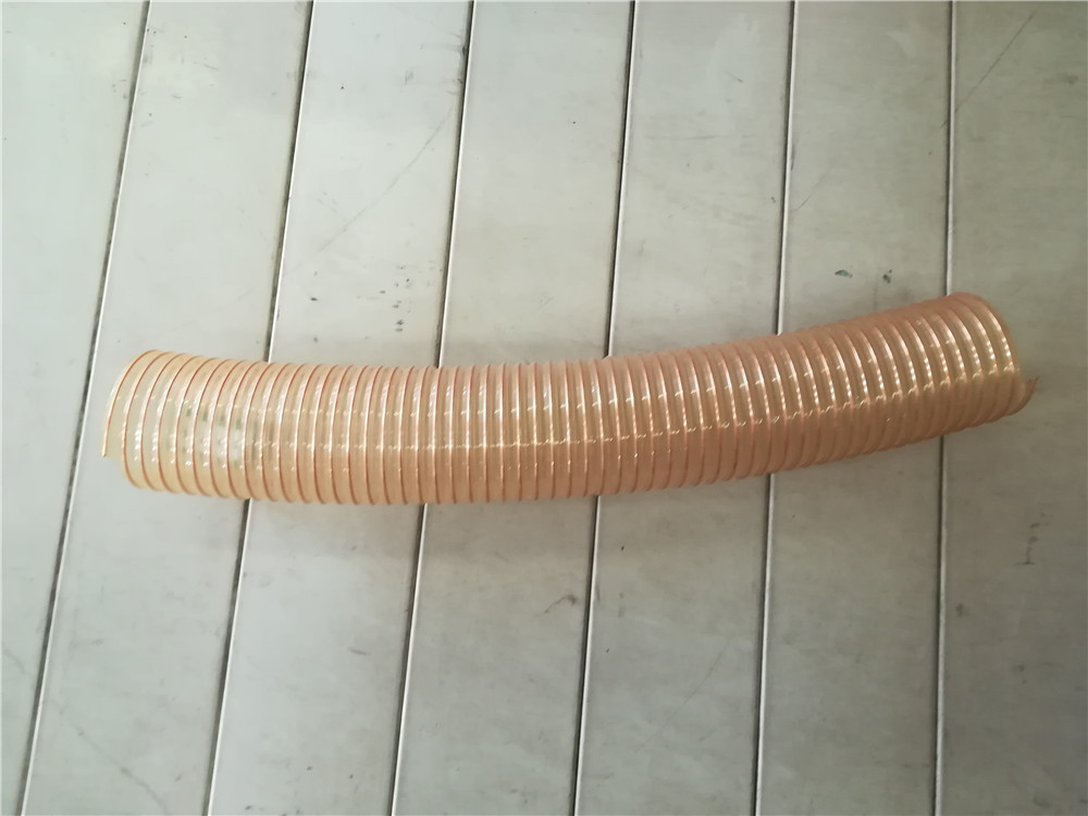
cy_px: 408
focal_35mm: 26
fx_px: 817
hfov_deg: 67.3
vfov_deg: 53.1
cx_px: 544
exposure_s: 1/33.3
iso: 320
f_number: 2.2
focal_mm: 3.83
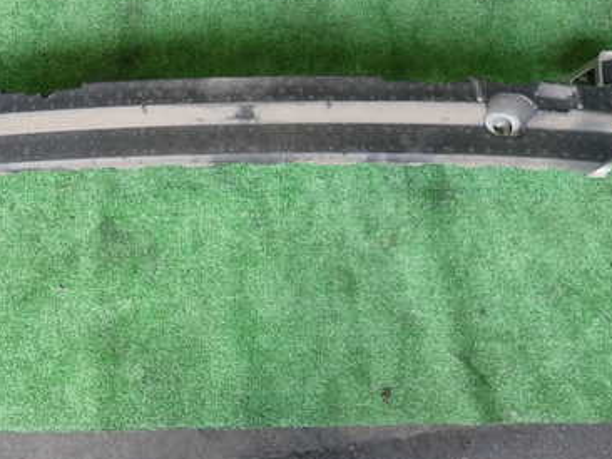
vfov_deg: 34.6
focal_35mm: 41
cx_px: 202
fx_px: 724
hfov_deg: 45.1
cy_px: 137
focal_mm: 4.5
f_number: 2
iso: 200
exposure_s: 1/100
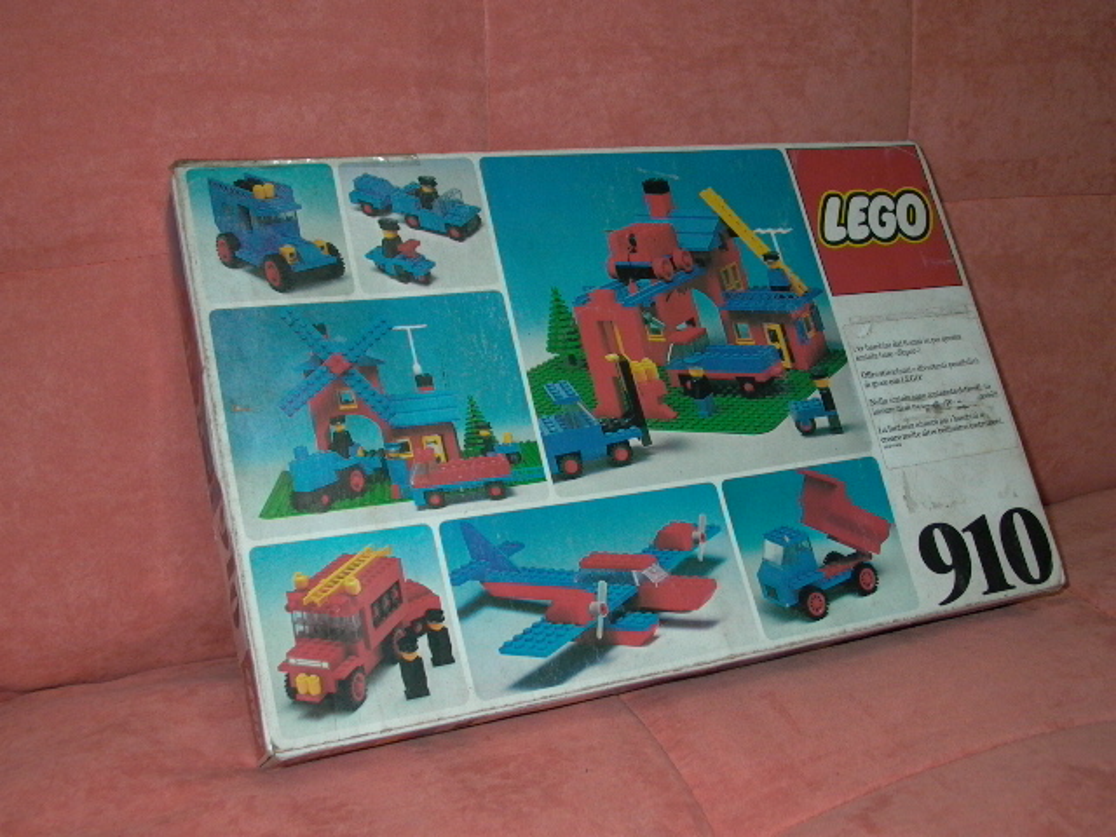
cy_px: 418
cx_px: 558
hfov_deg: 49.0
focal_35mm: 38
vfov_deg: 37.7
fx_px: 1225
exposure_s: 1/64.2
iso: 100
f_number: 2.13
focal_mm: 8.19
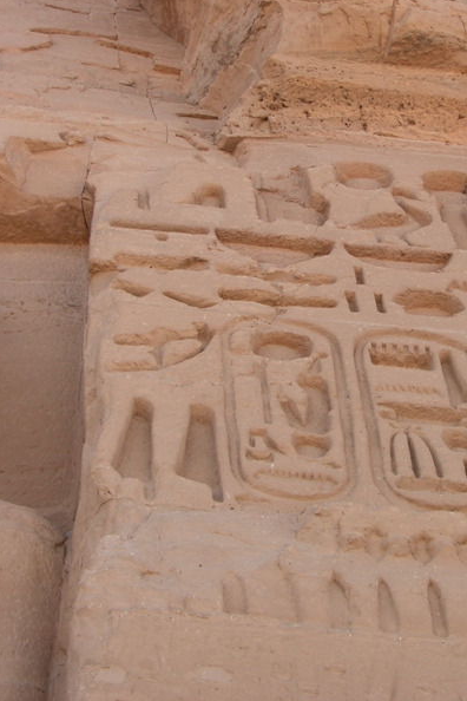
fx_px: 1771
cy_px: 348
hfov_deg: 14.9
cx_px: 374
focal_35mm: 91
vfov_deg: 22.4
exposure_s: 1/500
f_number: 2.8
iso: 50
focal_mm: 16.7
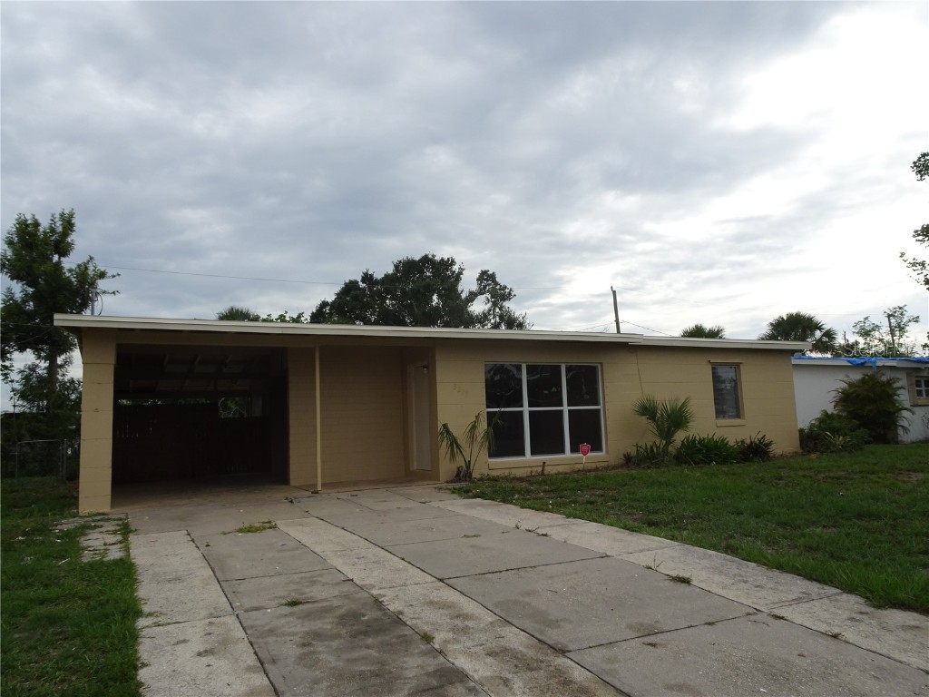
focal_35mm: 24
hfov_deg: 71.6
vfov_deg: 56.8
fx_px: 644
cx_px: 464
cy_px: 348
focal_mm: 4.1
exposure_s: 1/800
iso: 80
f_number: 3.5
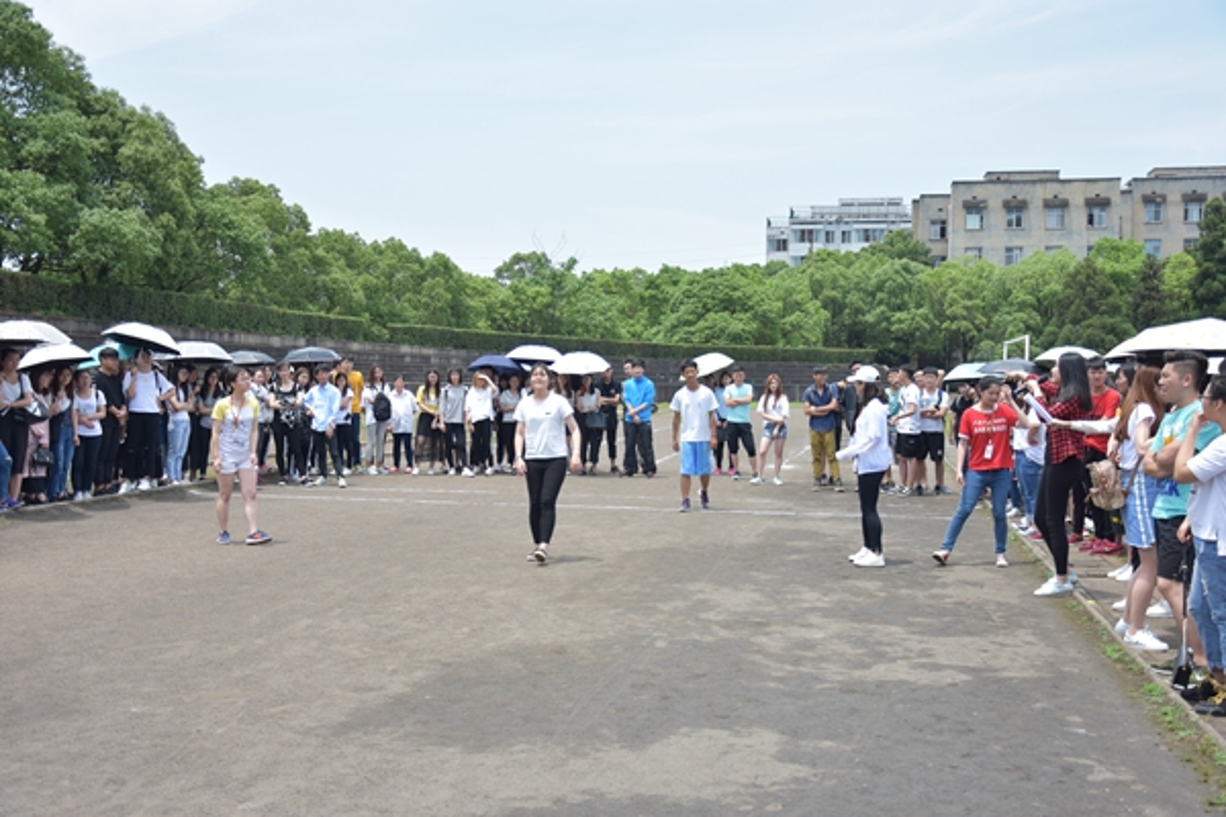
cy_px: 408
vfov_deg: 31.9
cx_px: 613
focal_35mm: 42
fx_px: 1430
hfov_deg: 46.4
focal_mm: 28
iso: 100
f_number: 4
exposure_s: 1/400
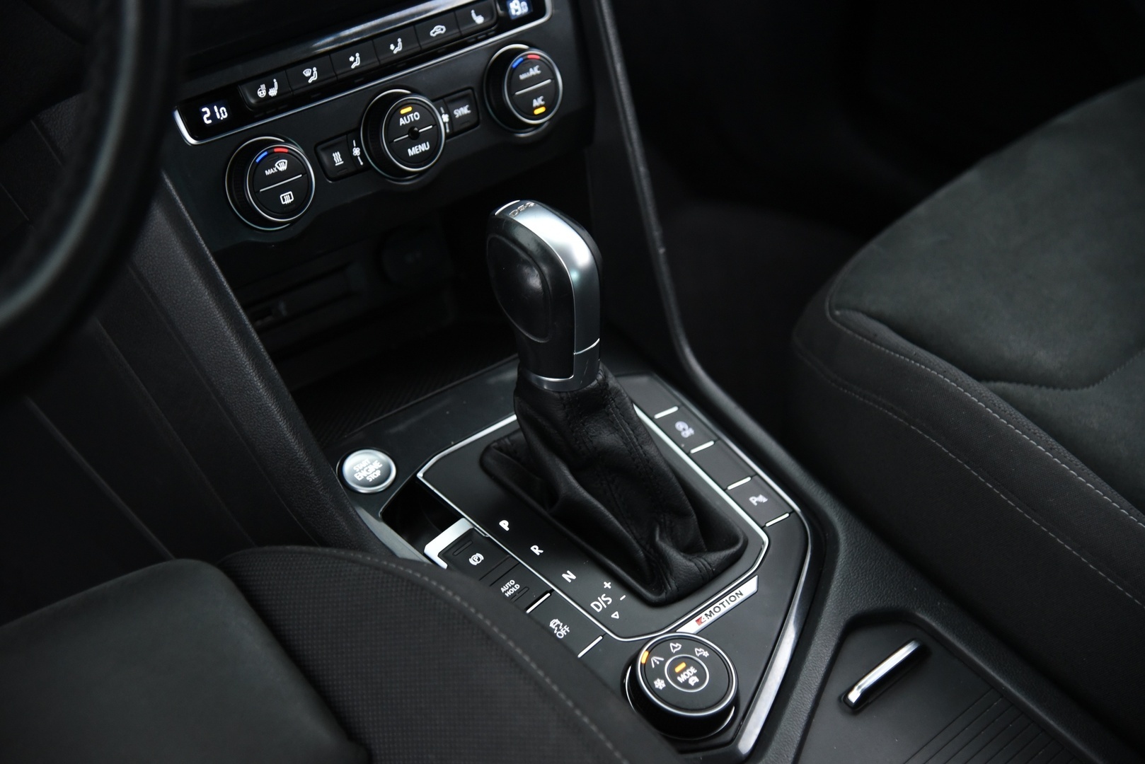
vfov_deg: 20.6
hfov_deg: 30.5
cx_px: 572
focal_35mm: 66
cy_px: 382
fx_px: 2100
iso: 4000
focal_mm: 66
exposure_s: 1/20
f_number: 4
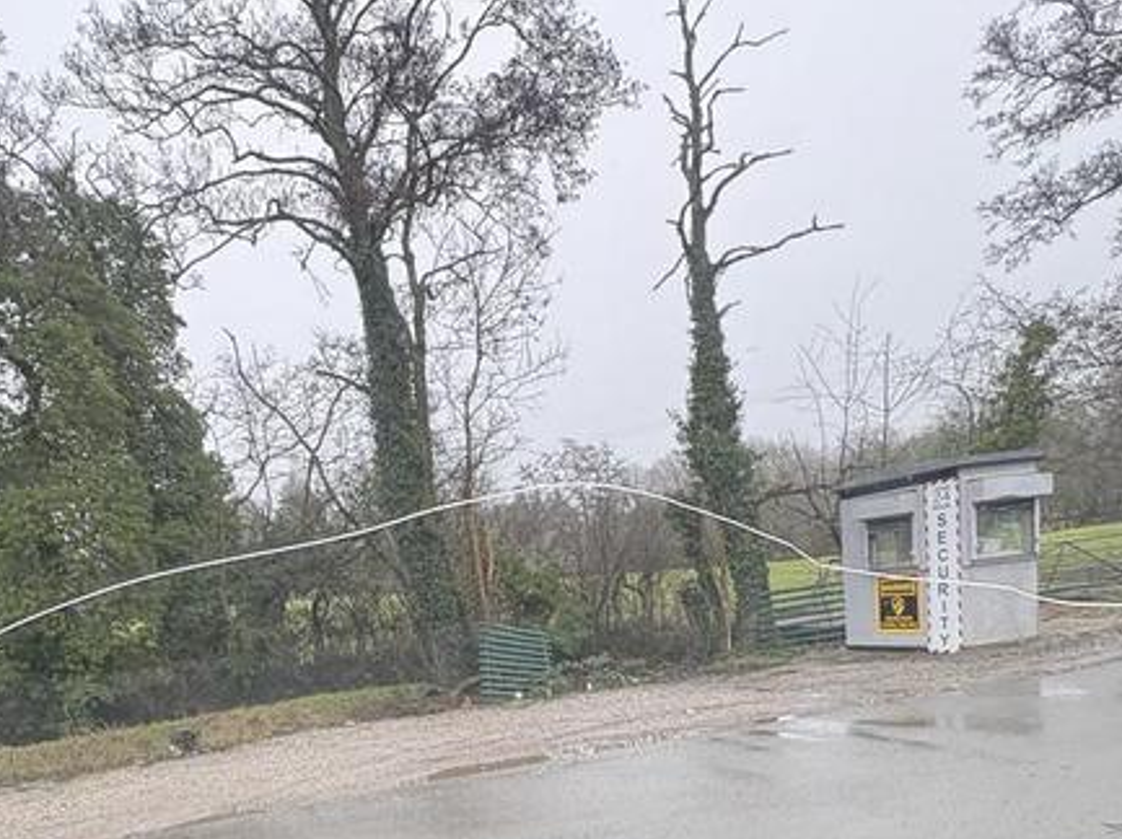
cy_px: 738
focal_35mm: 29
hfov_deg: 59.9
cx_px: 355
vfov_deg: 44.3
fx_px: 939
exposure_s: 1/99
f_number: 2.2
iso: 125
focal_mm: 2.22
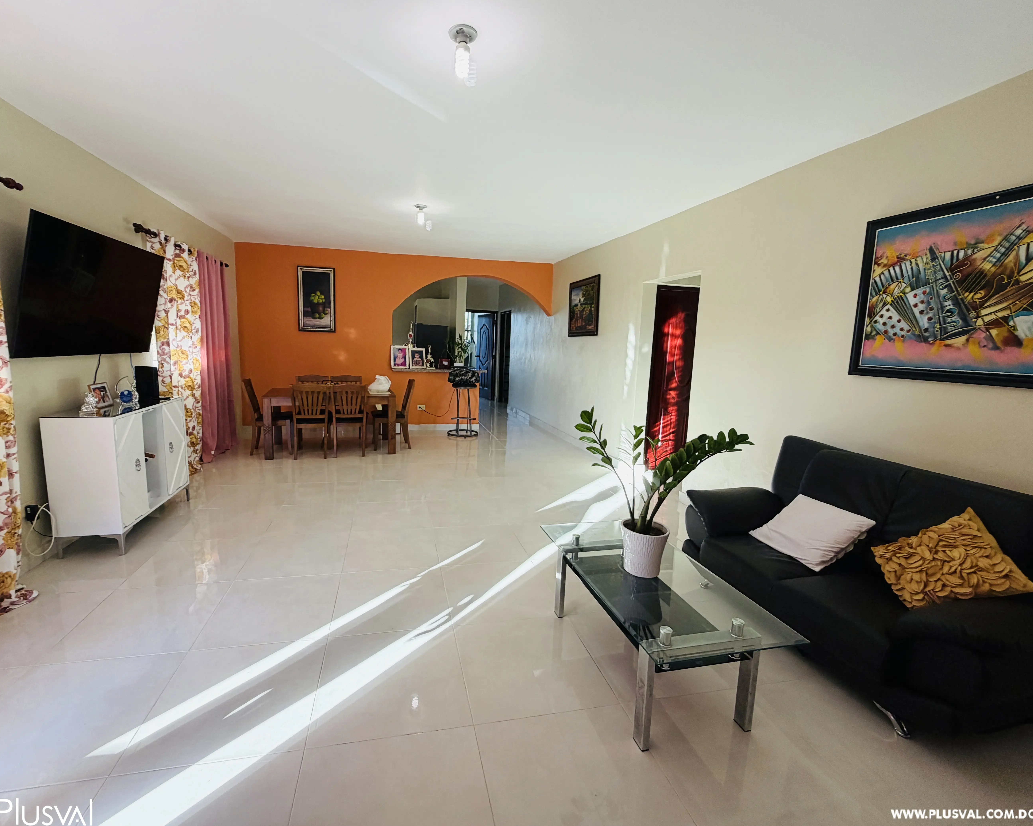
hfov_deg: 96.7
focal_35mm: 15
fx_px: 459
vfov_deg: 84.0
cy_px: 405
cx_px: 485
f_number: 2.2
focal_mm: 2.22
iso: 125
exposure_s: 1/120
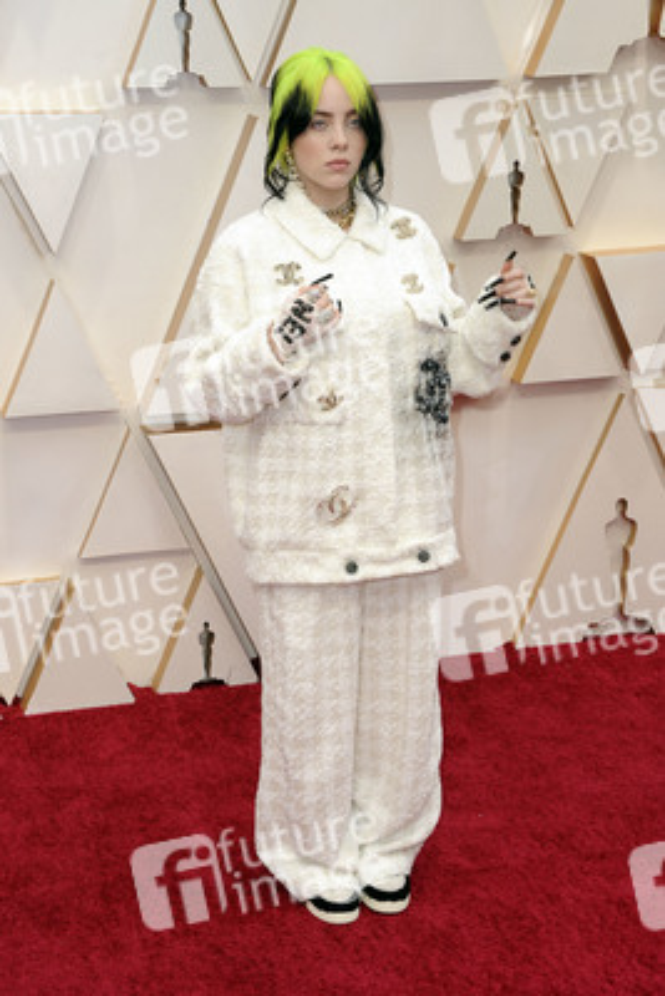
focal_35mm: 68
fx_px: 1882
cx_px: 332
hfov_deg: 20.0
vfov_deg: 29.6
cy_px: 498
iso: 800
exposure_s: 1/200
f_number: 7.1
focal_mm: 68
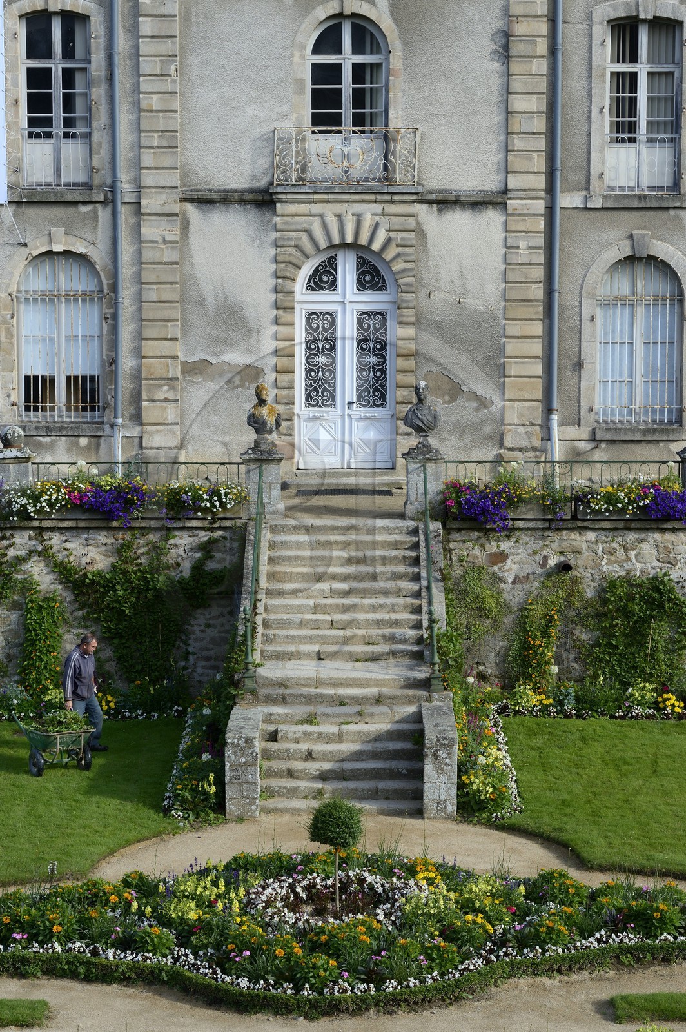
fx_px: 2434
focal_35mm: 85
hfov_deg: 16.0
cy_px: 516
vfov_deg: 23.9
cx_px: 343
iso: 200
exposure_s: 1/200
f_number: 10
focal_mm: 85
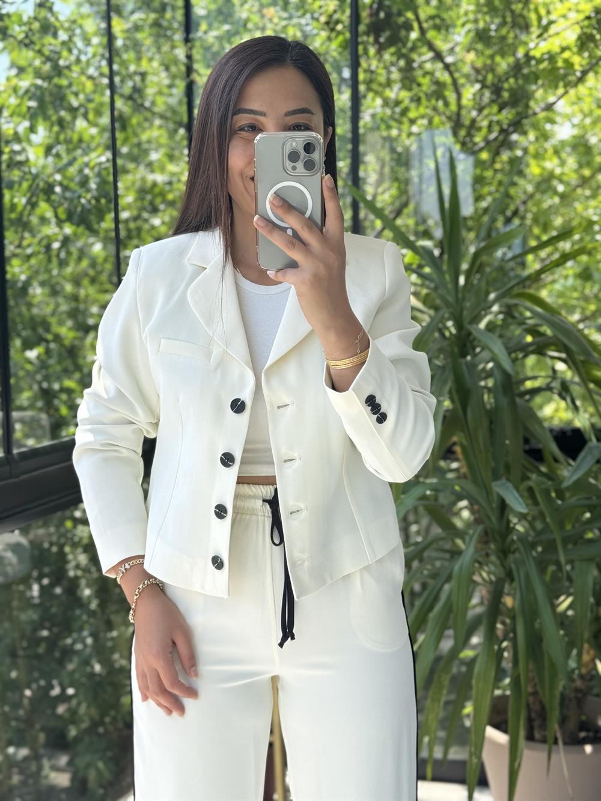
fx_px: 1111
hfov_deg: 30.3
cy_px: 400
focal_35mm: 48
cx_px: 300
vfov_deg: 39.7
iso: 64
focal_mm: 6.76
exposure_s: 1/308
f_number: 1.78
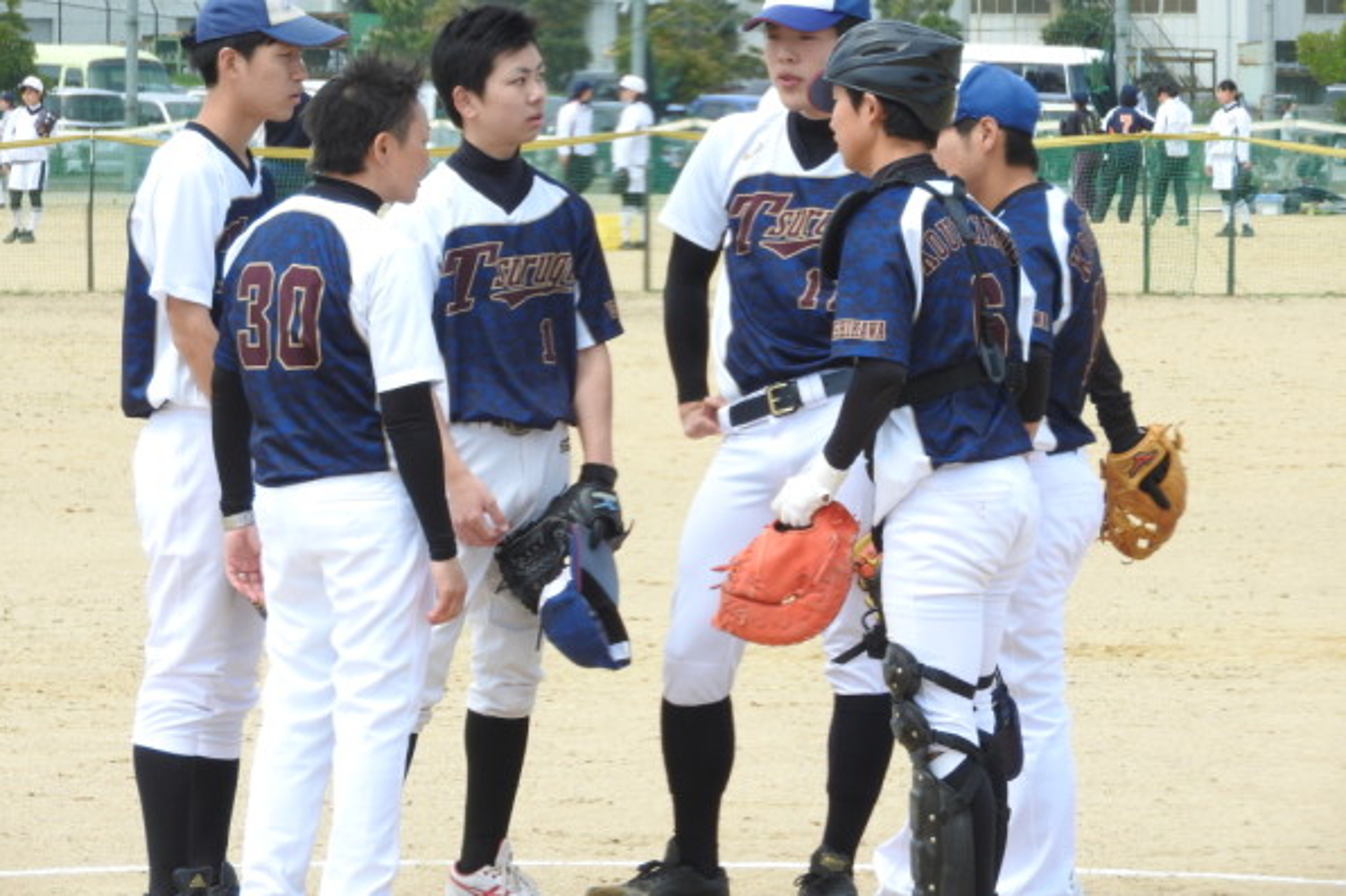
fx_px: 11736
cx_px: 675
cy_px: 395
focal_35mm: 314
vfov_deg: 4.4
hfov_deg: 6.6
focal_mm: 53.7
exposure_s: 1/320
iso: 100
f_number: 5.5
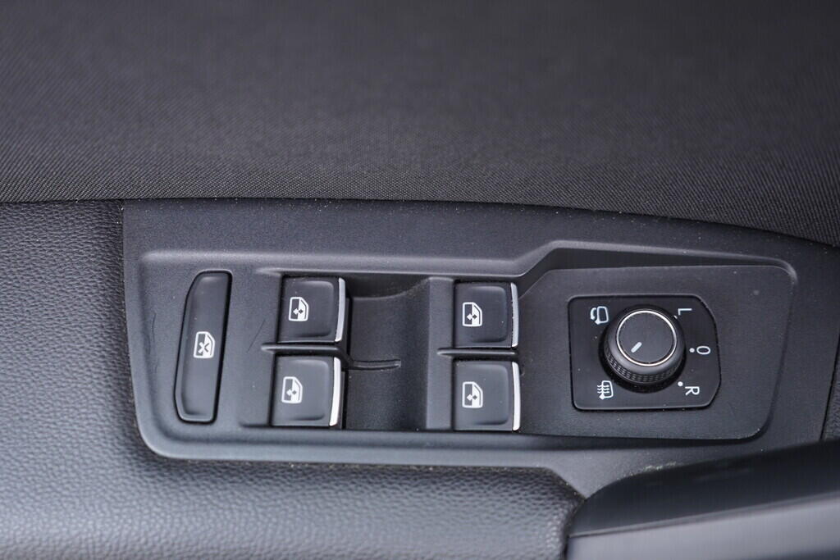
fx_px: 840
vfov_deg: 36.9
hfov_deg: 53.1
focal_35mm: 36
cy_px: 280
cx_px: 420
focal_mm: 24
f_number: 2.8
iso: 400
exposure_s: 1/40
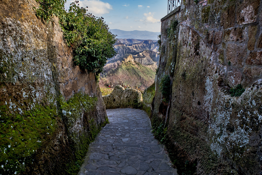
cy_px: 88
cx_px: 131
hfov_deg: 73.7
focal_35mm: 24
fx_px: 175
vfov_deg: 53.2
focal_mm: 24
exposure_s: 1/160
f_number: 10
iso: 400
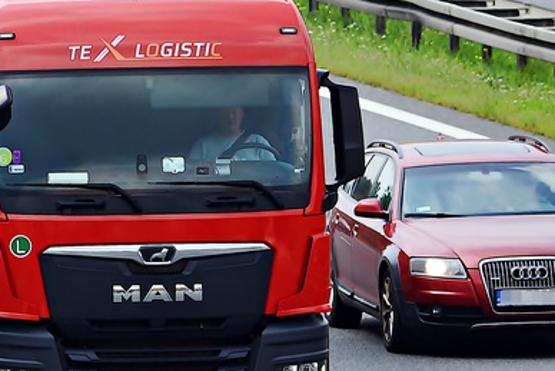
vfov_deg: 1.5
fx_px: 14265
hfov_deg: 2.2
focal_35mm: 925
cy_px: 183
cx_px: 0
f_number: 7.1
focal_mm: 300
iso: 320
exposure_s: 1/800
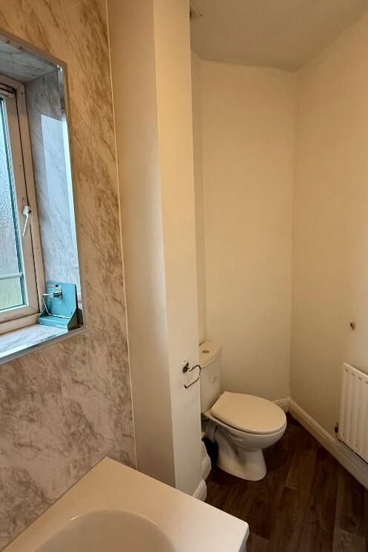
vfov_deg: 84.0
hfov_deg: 61.9
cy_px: 277
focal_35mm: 20
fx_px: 307
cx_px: 190
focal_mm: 2.22
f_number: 2.2
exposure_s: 1/50
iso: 250
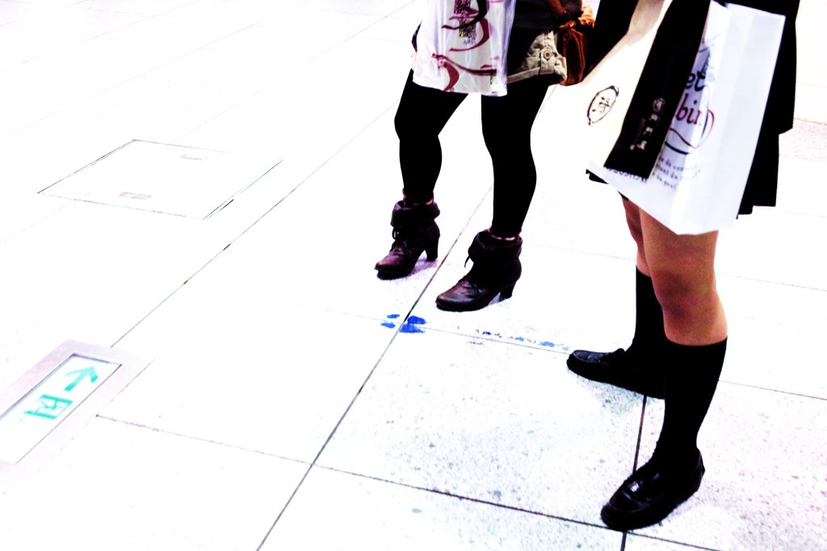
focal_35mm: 41
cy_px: 276
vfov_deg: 32.6
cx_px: 414
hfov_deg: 47.4
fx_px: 942
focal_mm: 24.2
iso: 400
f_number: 4
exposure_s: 1/125
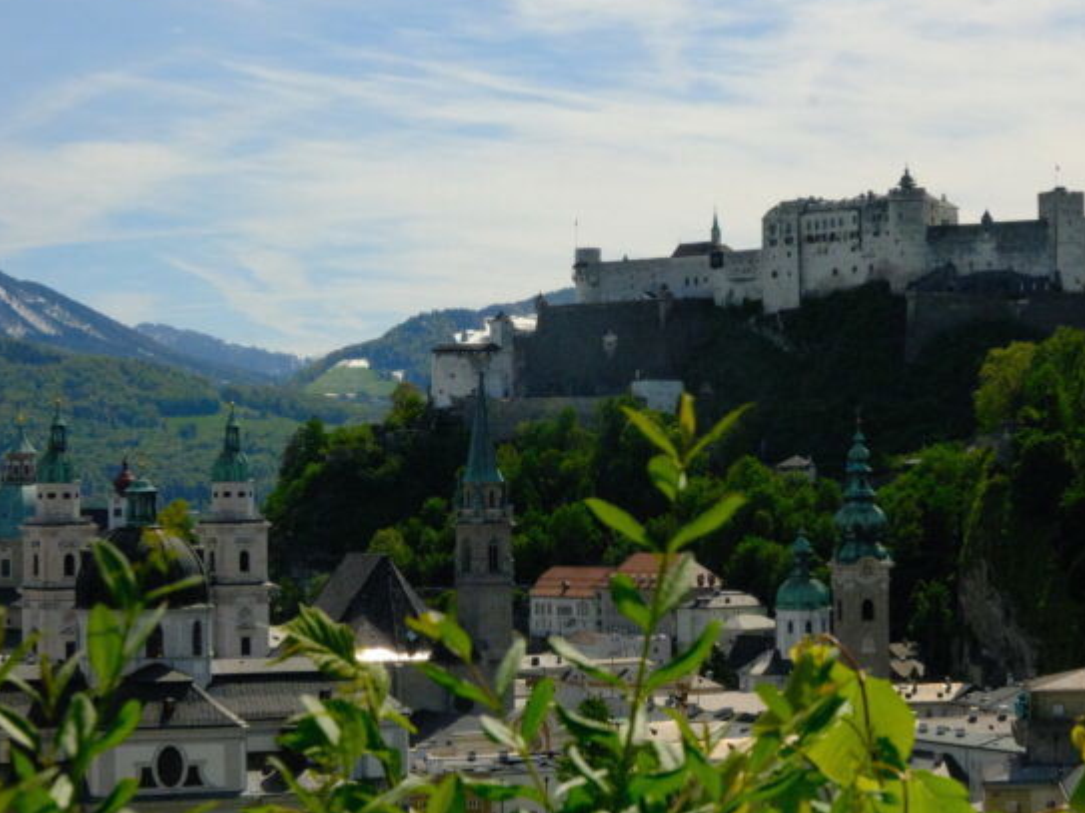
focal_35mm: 94
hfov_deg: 20.9
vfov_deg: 15.7
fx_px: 2946
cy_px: 396
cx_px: 585
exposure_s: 1/6400
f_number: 18
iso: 10000
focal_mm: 55
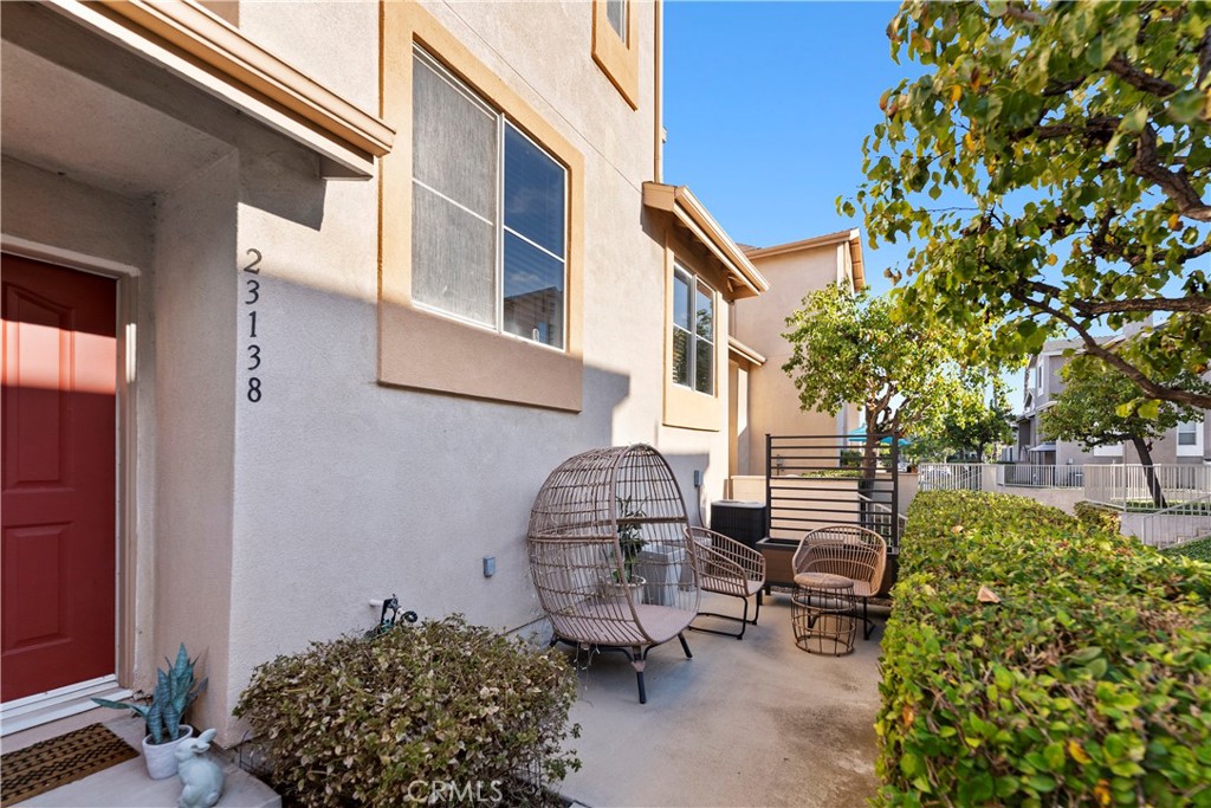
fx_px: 471
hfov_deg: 104.2
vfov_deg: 81.2
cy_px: 404
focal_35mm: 14
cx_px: 606
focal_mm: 14
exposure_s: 1/500
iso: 500
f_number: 4
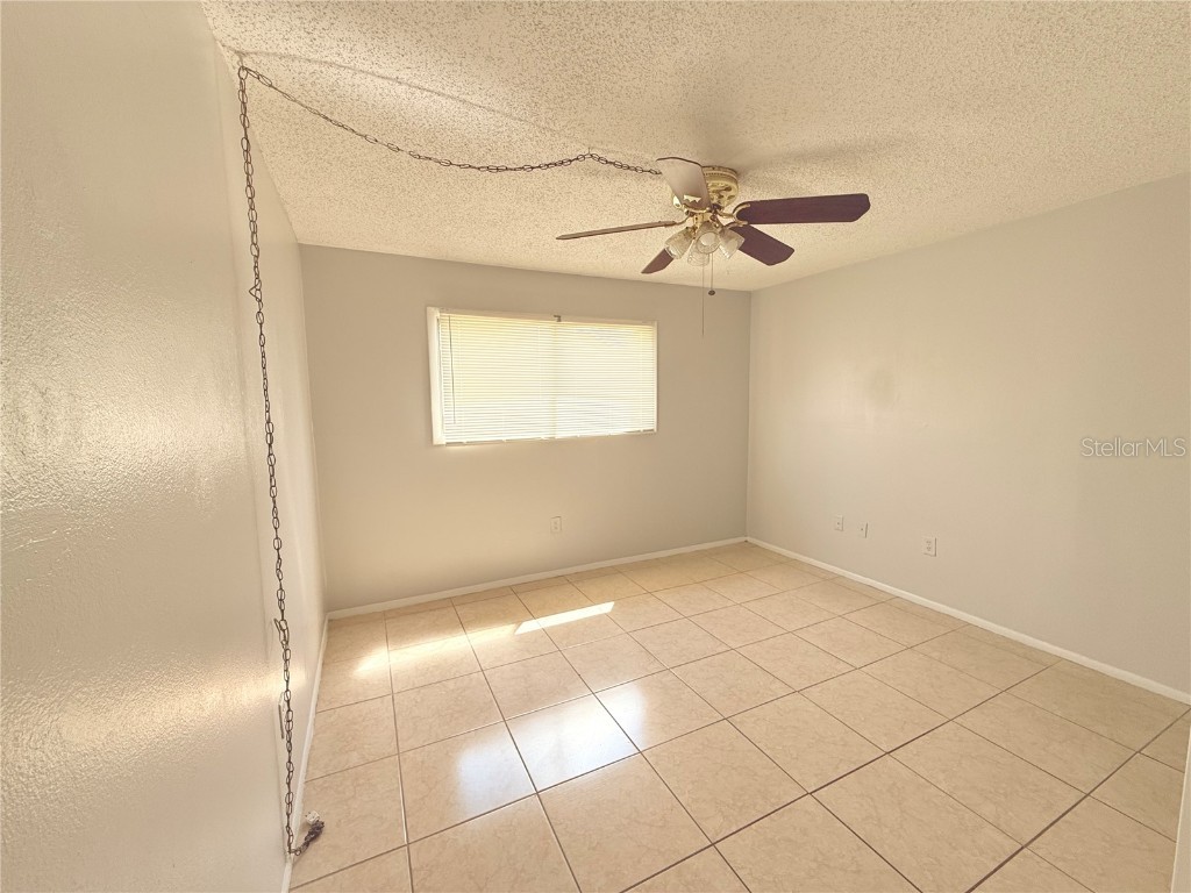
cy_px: 446
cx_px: 596
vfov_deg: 85.7
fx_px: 482
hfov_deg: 102.1
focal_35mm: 14
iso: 64
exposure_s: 1/197
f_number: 2.2
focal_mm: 2.22
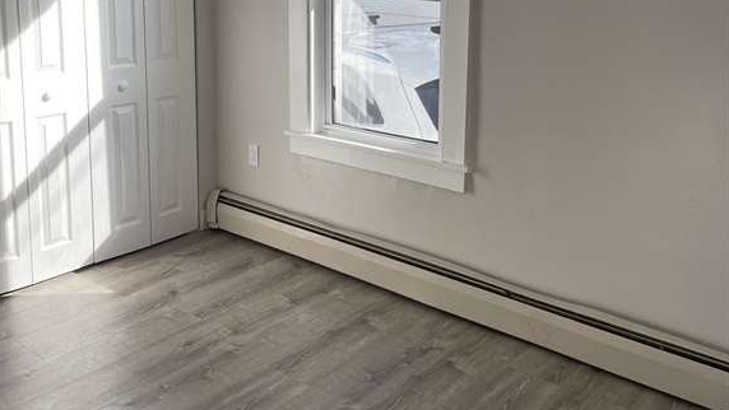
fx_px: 735
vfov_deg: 30.3
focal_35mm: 38
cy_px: 67
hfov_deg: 52.8
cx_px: 363
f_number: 1.6
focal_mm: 4.2
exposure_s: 1/465
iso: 32
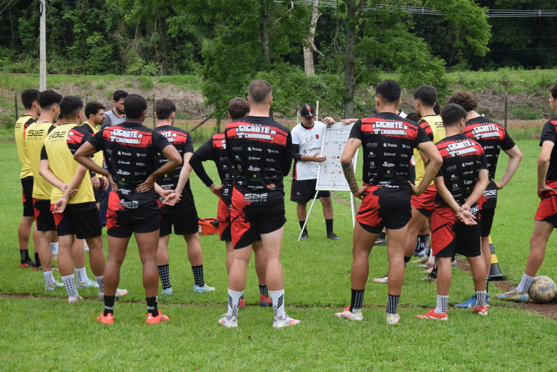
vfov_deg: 18.9
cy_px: 186
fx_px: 1114
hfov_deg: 28.1
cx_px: 278
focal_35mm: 72
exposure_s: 1/160
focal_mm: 48
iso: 400
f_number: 6.3
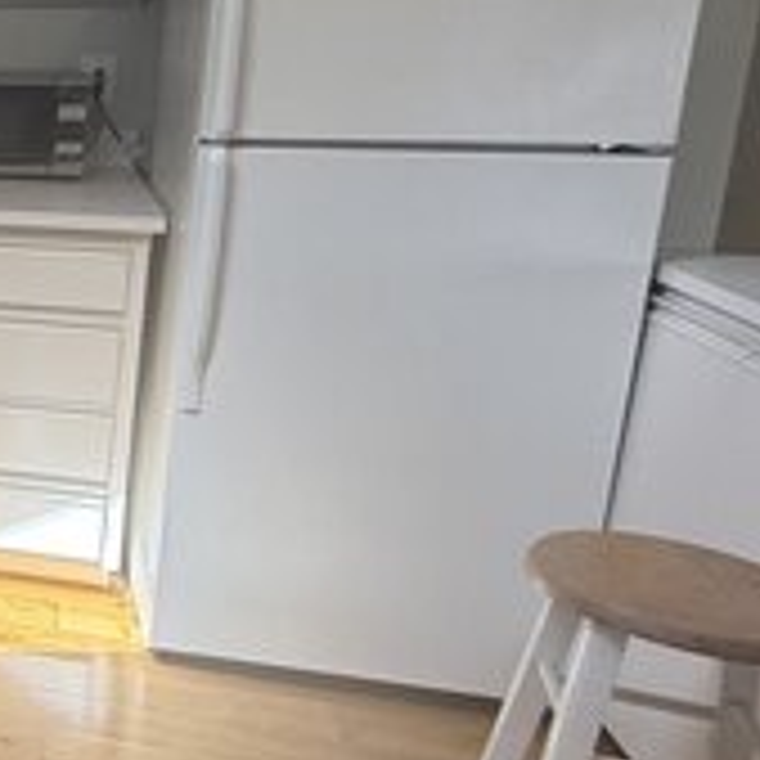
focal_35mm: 47
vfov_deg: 35.8
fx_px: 1167
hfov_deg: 26.2
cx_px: -387
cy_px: 274
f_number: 2.2
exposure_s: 1/99
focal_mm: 2.22
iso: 80
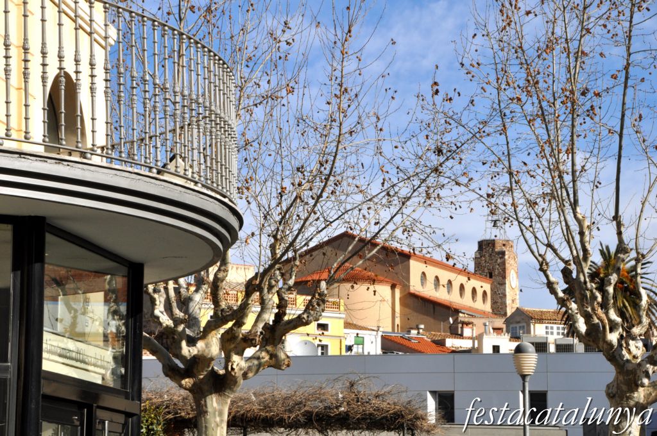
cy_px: 218
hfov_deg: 18.2
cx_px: 328
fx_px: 2051
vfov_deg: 12.1
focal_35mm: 112
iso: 500
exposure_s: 1/640
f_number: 13
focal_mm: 75
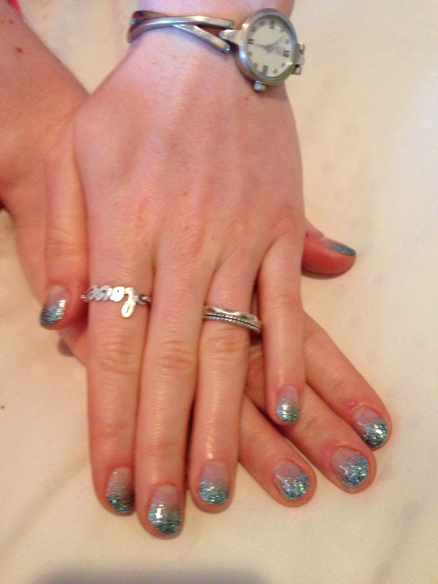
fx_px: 557
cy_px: 292
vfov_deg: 55.4
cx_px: 219
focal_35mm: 33
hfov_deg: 42.9
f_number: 2.4
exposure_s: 1/20
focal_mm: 4.13
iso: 400
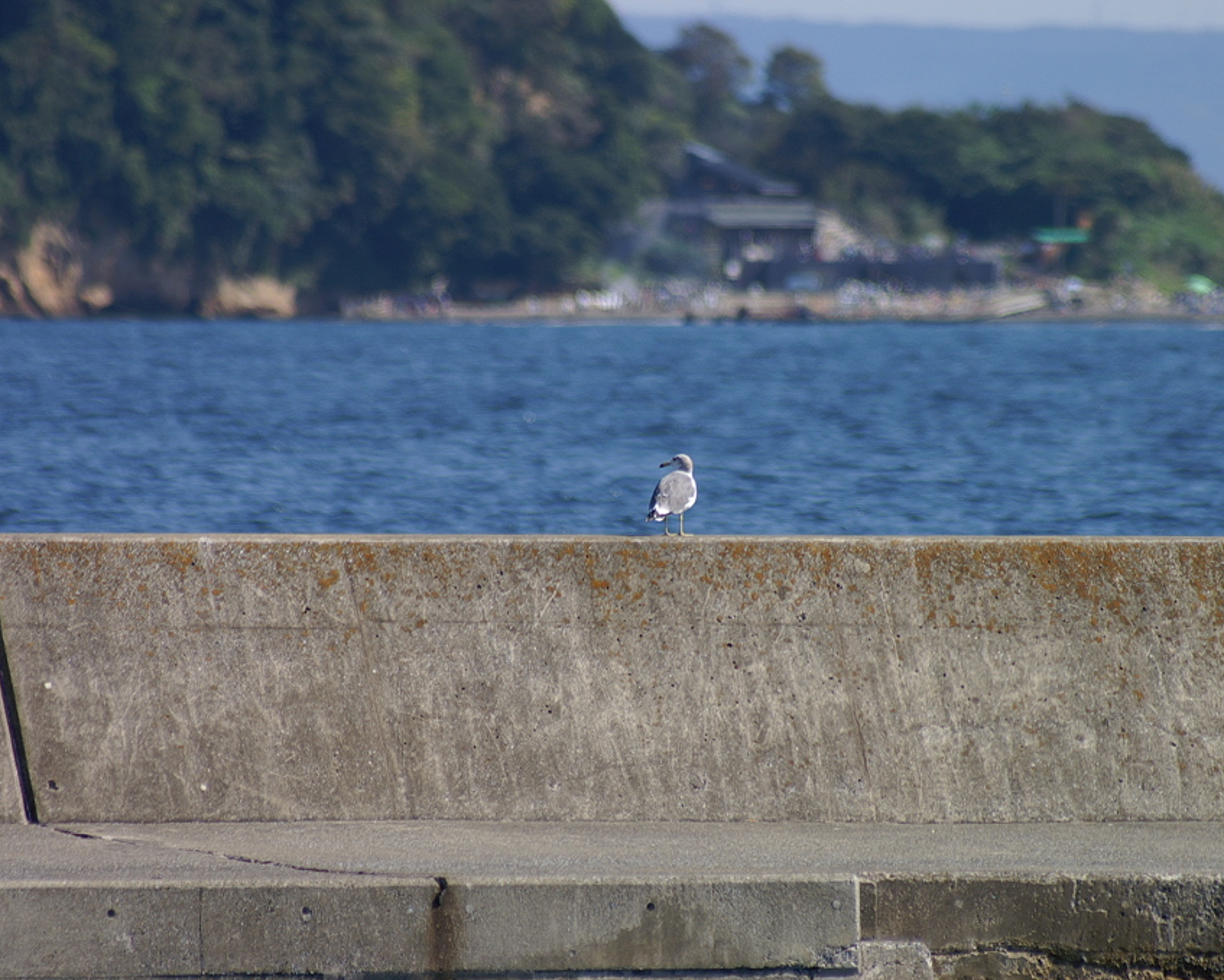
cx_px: 658
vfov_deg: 2.3
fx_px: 24639
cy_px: 490
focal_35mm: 680
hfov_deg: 2.8
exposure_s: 1/640
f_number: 6.3
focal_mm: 400
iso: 100
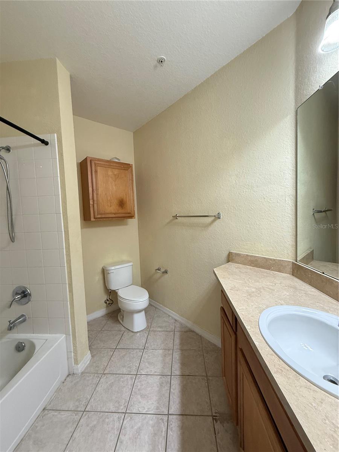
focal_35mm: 14
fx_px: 183
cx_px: 170
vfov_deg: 102.1
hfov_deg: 85.7
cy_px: 226
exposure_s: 1/60
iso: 320
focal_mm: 2.22
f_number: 2.2
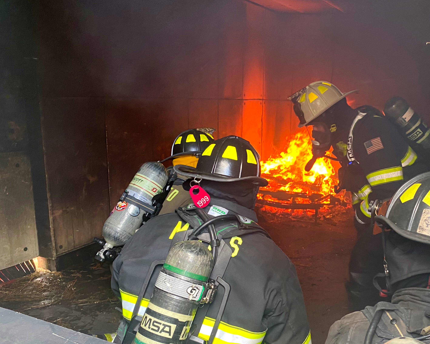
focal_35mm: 36
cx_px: 296
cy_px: 207
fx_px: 458
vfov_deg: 41.0
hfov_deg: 49.2
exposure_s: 1/63
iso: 125
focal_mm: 4.25
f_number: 1.8
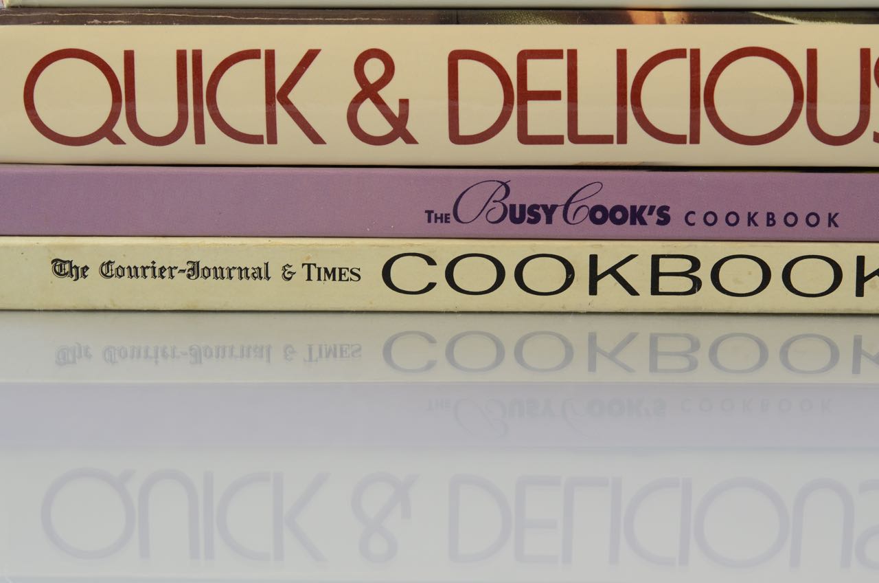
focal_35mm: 90
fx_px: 2193
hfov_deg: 22.7
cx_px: 440
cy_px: 292
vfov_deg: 15.1
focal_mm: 60
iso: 640
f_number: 5.6
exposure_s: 1/125
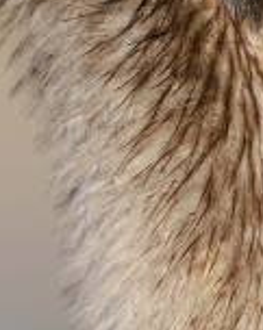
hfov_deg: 0.3
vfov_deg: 0.4
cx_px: 372
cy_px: 232
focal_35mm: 4677
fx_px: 45644
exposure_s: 1/1000
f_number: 5.6
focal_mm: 840
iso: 400
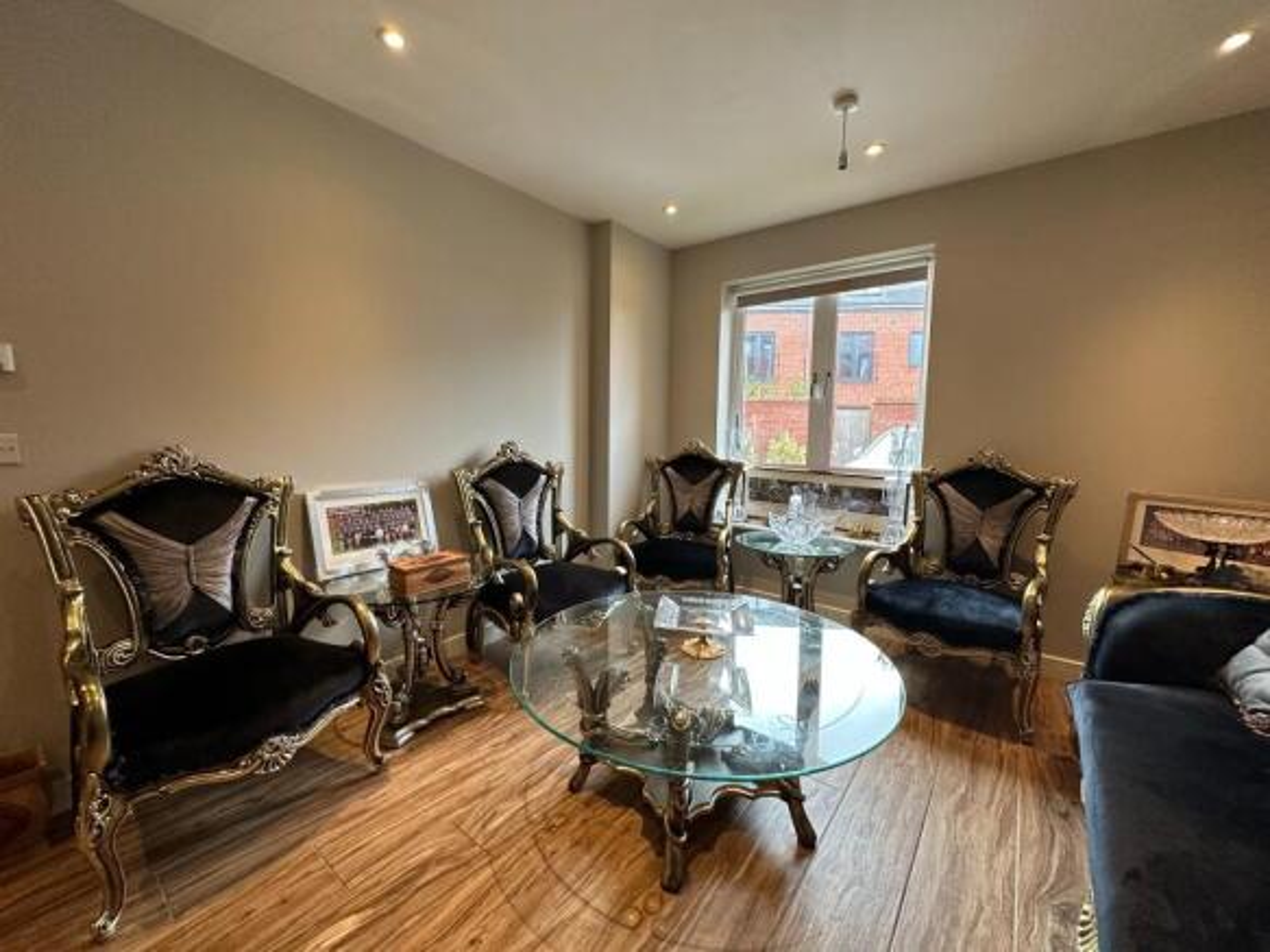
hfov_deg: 102.1
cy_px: 476
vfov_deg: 85.7
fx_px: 514
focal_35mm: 14
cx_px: 635
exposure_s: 1/100
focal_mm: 2.22
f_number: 2.2
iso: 200
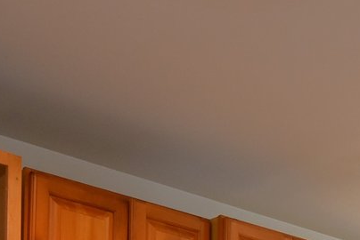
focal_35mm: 63
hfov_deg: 30.6
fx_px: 630
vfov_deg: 17.2
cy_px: 447
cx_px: 316
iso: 800
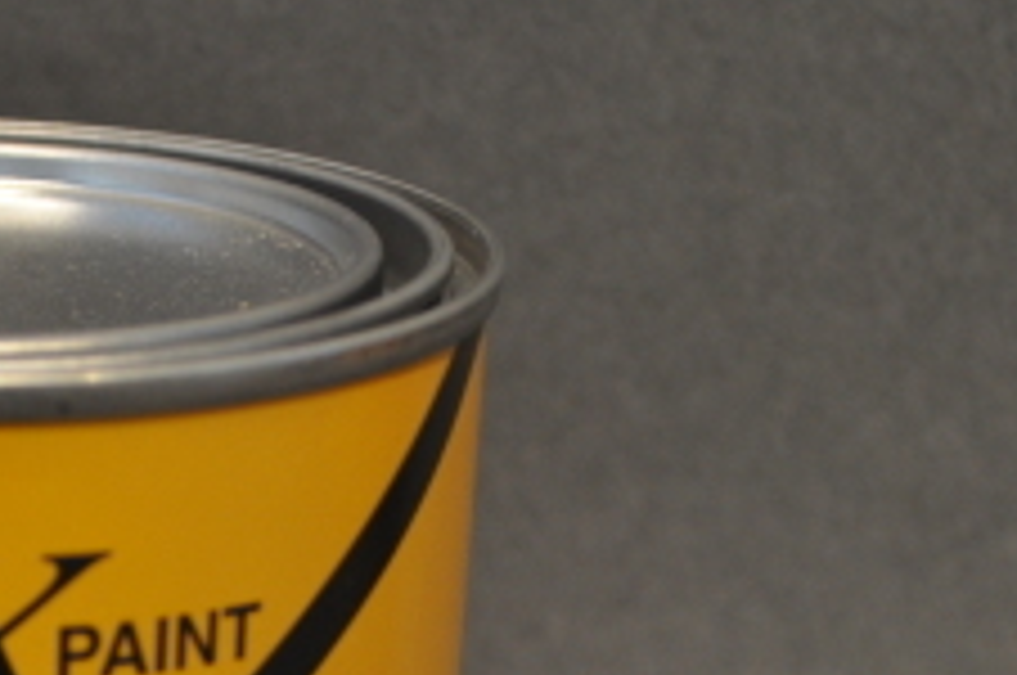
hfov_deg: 16.6
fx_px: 3385
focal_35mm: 120
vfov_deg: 11.1
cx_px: -86
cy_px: 864
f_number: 5.6
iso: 640
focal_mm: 30
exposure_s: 1/60
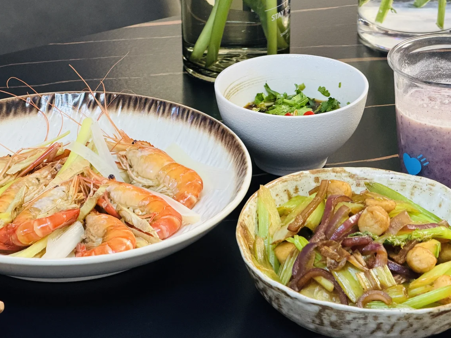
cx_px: 235
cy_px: 128
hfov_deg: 15.6
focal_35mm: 126
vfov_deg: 11.8
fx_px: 1641
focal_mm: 16.89
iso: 400
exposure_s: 1/50
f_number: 2.8
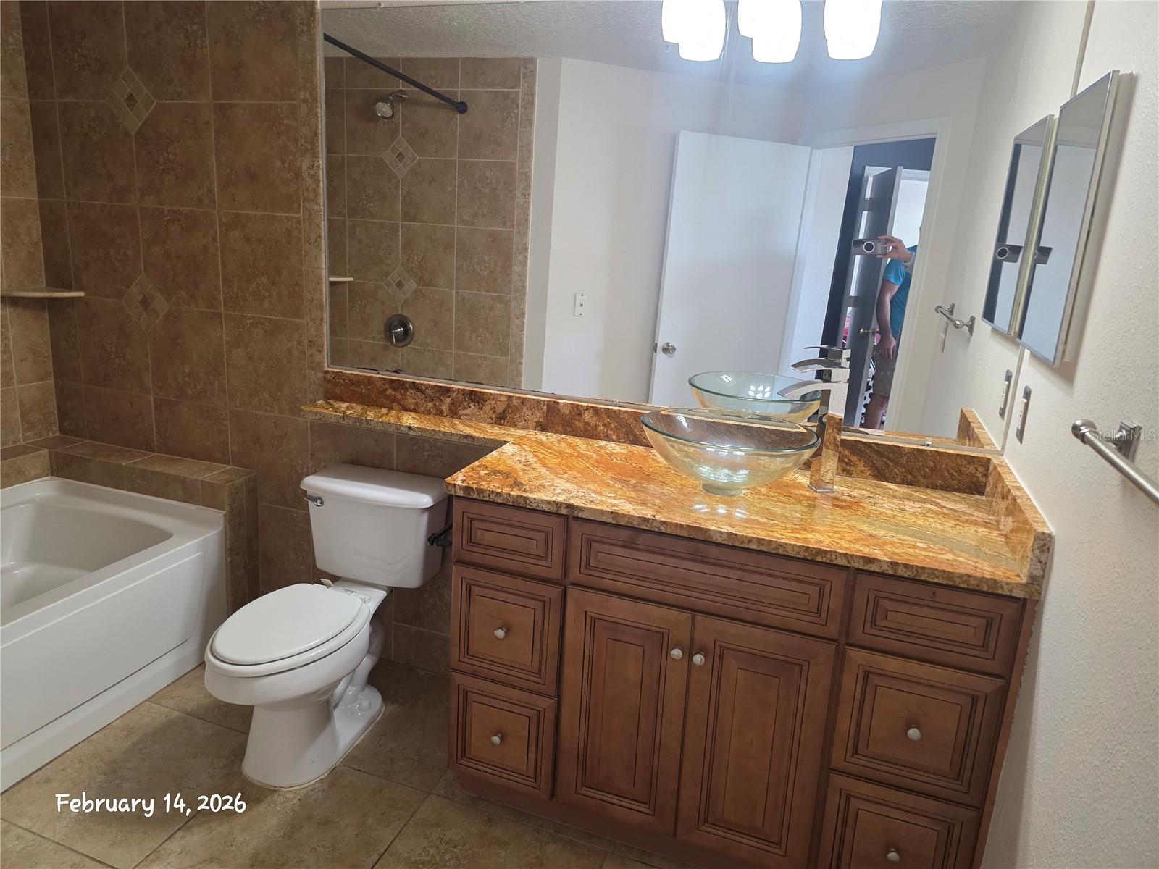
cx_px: 580
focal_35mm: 23
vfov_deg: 58.9
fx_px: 770
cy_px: 434
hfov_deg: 73.9
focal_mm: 6.3
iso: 400
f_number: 1.7
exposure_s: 1/120
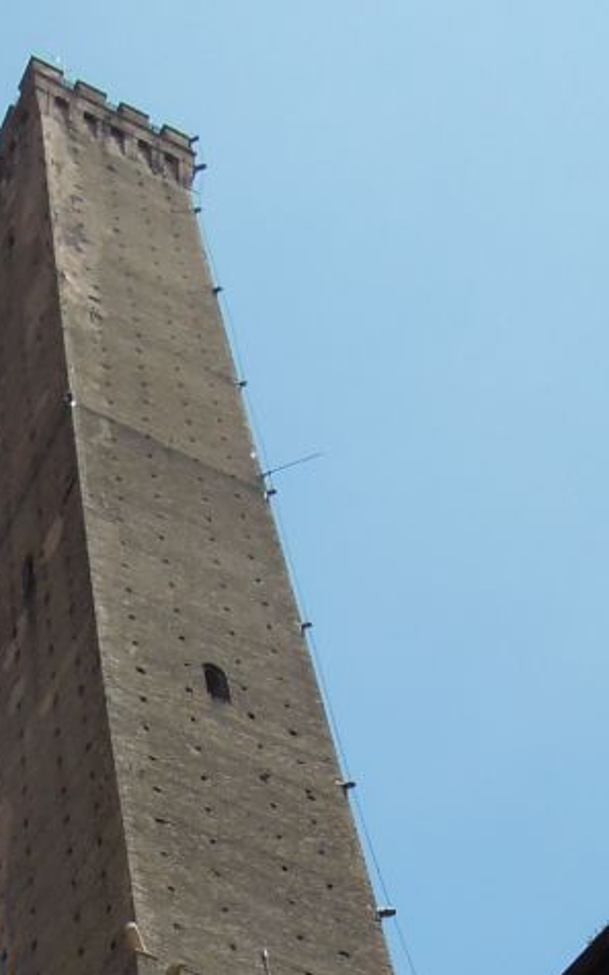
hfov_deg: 17.6
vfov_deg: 24.9
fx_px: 1941
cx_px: 53
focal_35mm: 73
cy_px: 1234
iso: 160
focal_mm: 4.3
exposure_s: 1/2000
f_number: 3.5
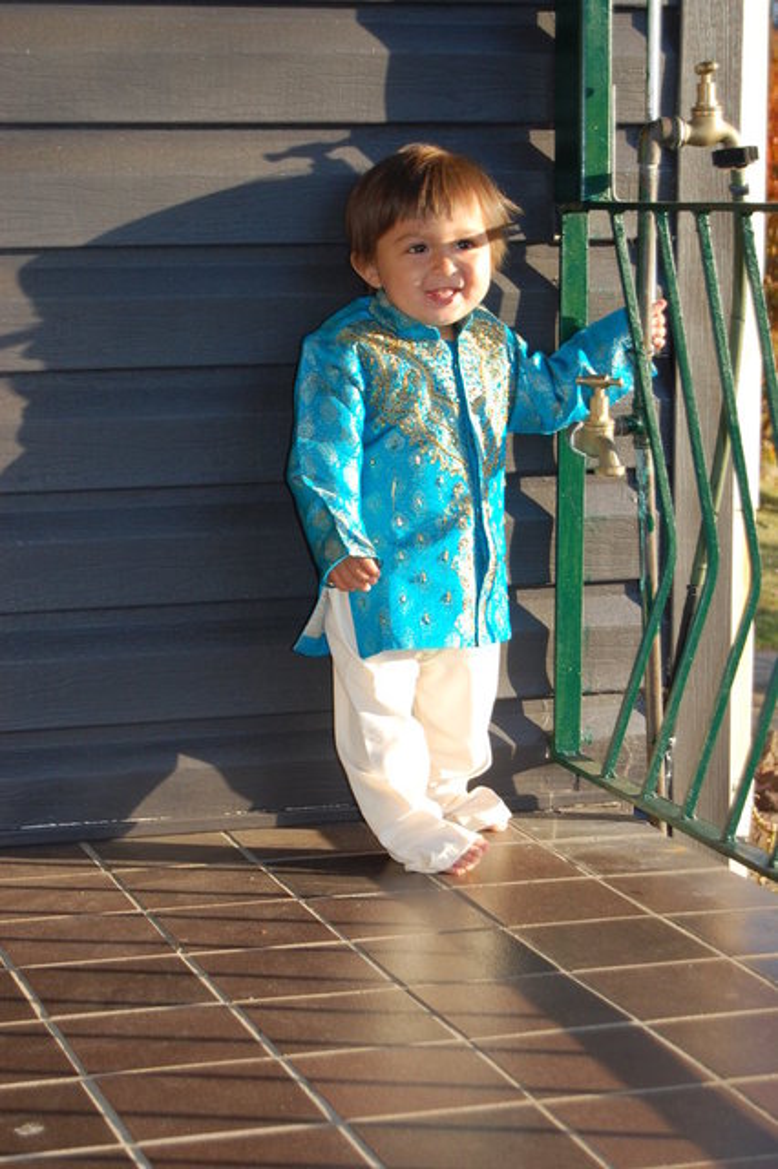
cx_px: 389
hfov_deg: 16.5
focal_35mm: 82
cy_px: 584
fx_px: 2677
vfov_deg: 24.6
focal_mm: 55
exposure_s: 1/320
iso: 400
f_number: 5.6
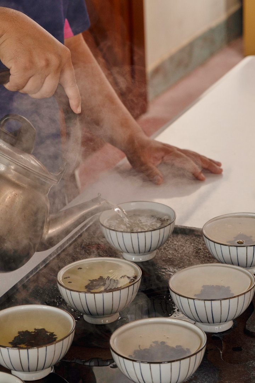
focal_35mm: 105
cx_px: 128
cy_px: 192
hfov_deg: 13.0
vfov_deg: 19.5
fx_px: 1116
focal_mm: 70
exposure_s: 1/125
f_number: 7.1
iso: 640
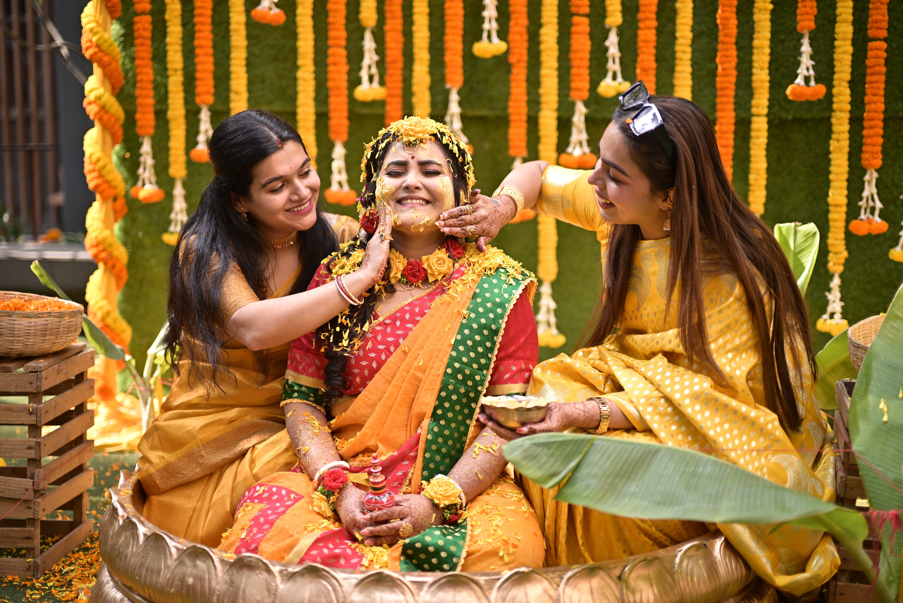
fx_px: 1255
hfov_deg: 39.6
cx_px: 452
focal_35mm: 50
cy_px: 302
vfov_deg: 27.0
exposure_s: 1/1000
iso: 160
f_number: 1.6
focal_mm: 50
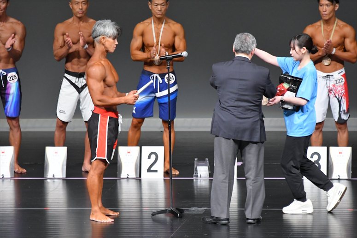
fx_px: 3420
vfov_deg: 4.0
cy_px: 119
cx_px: 178
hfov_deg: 6.0
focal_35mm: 345
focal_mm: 230
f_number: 5.6
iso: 5000
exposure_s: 1/400
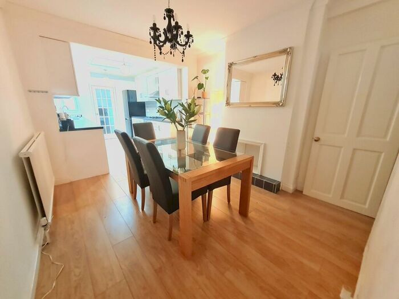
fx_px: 150
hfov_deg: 106.2
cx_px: 200
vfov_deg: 89.9
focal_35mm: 13
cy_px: 150
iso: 640
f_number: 2.2
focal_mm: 1.74
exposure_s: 1/25
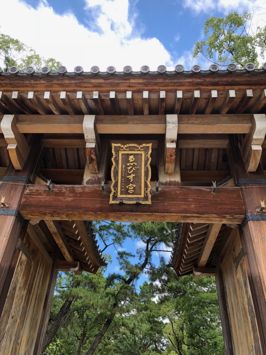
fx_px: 287
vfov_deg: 63.4
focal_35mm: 28
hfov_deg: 49.7
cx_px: 133
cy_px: 178
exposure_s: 1/232
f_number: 1.8
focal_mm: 4
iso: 20
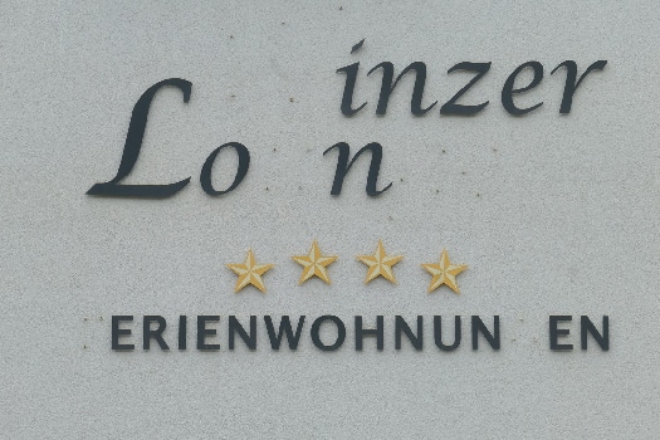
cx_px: 330
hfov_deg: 18.6
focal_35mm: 110
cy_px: 220
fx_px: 2017
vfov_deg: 12.5
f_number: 8
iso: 125
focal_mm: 40.3
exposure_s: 1/160
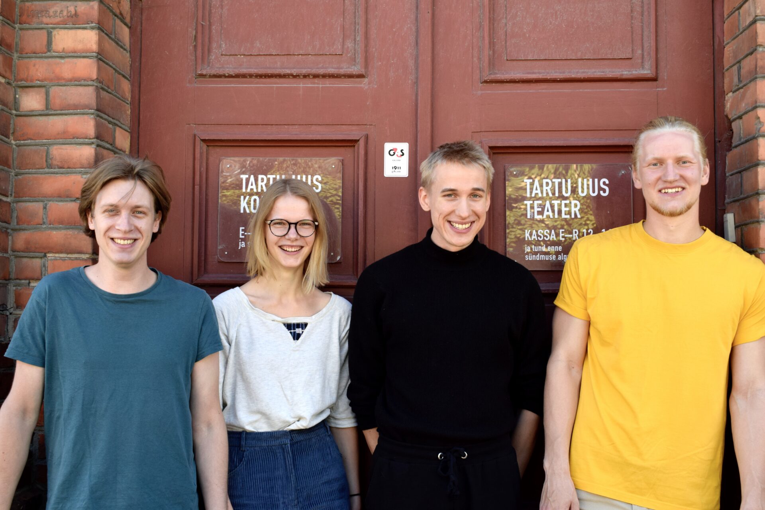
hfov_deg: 45.0
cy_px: 255
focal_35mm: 44
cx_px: 382
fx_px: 924
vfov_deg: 30.8
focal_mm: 29
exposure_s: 1/200
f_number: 7.1
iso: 400
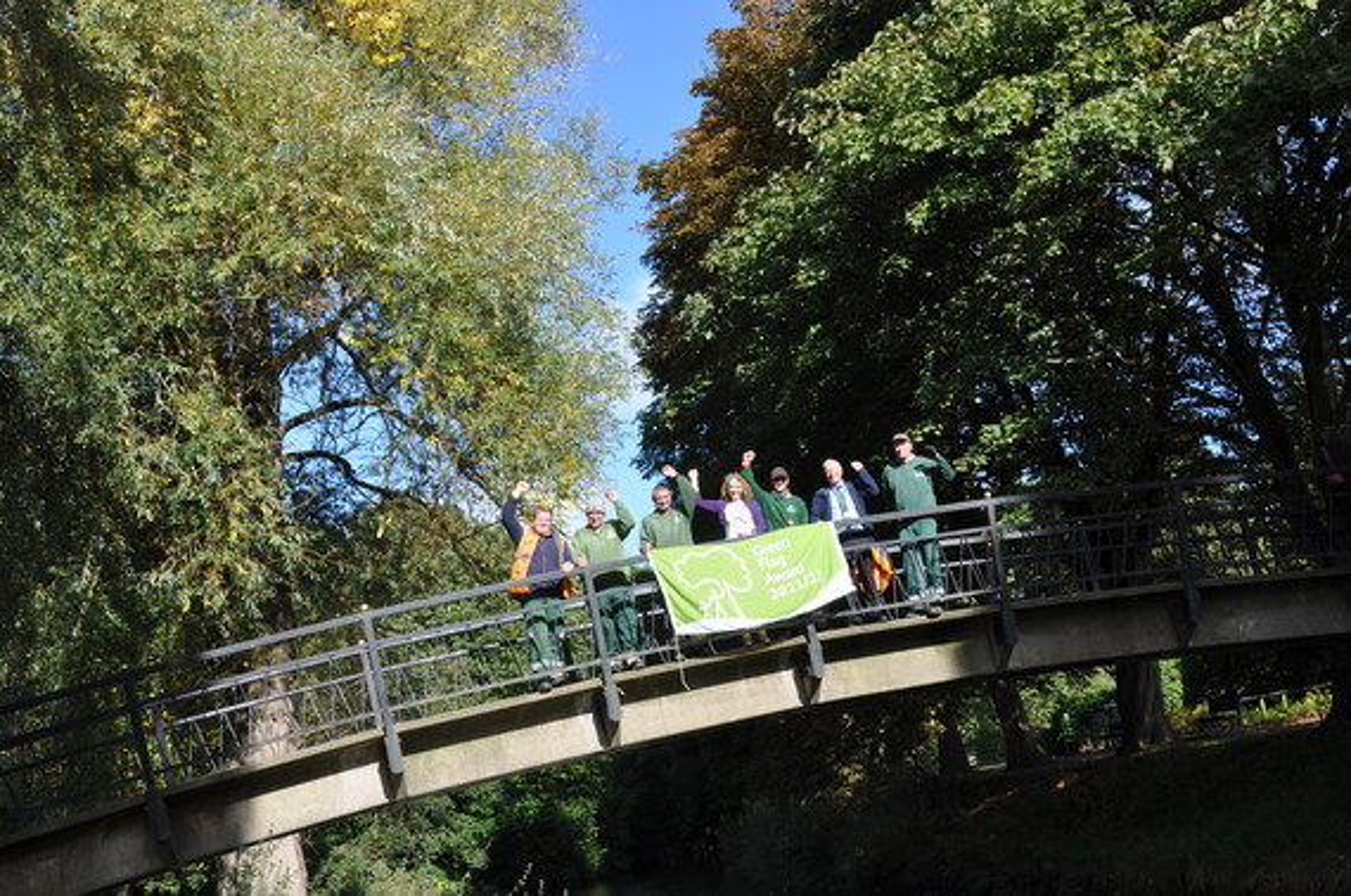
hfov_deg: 46.5
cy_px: 448
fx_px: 1573
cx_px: 676
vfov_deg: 31.8
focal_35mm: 42
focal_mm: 28
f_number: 11
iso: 200
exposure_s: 1/125
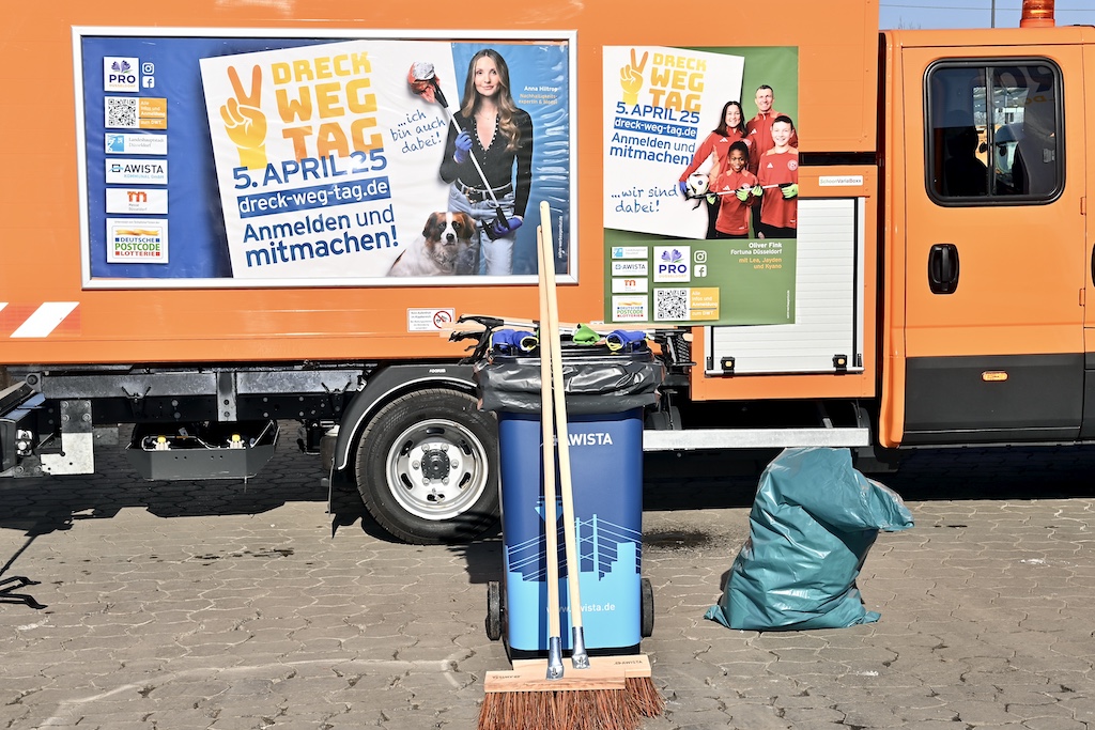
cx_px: 548
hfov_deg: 33.4
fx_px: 1825
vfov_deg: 22.6
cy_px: 365
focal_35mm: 60
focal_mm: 60
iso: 100
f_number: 13
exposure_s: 1/125
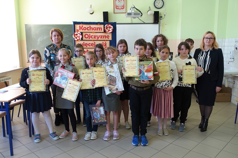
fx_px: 198
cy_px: 79
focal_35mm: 30
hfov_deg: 61.9
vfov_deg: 43.6
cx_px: 119
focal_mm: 11.12
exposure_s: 1/40
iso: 160
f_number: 2.5
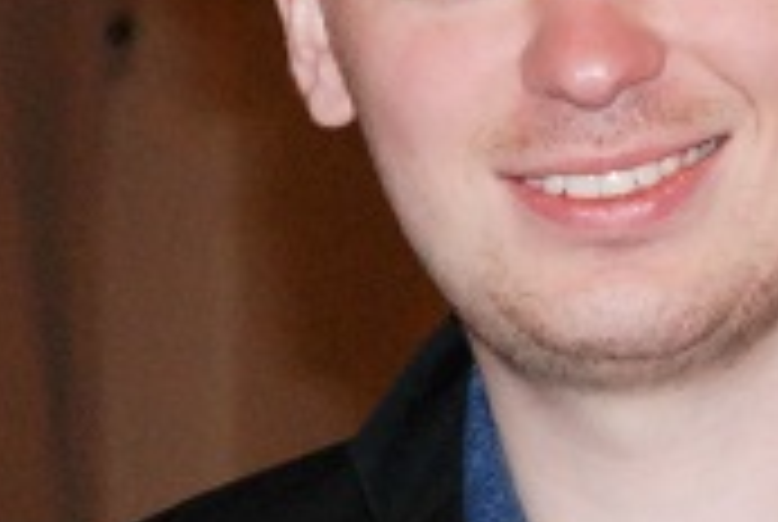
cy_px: 718
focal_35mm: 329
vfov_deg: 4.2
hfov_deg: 6.2
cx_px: -270
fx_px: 7122
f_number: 5
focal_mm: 38
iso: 800
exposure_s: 1/60
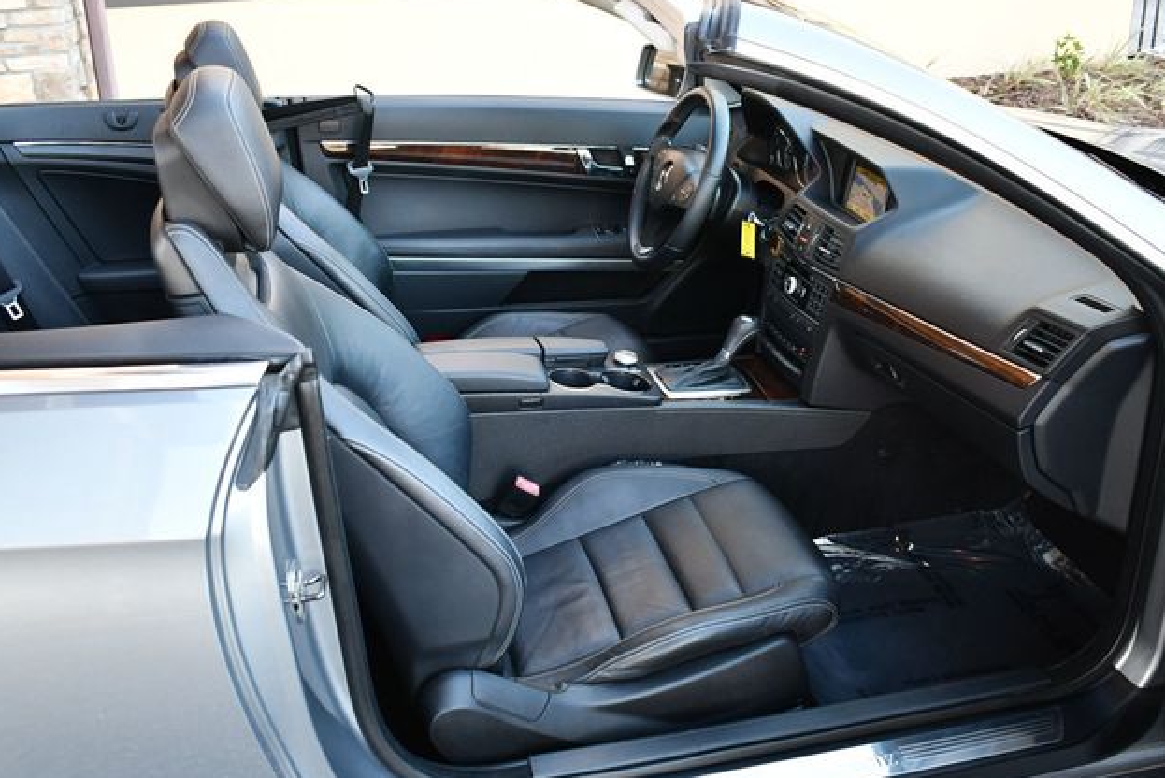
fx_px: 1198
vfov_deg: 36.0
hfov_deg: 51.9
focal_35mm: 37
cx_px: 587
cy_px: 389
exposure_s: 1/200
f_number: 3.5
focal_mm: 18
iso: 800
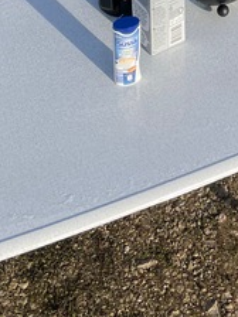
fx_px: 853
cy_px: -140
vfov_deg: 18.9
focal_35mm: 93
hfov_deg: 15.6
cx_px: 232
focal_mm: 4.2
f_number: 1.6
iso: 32
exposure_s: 1/2174
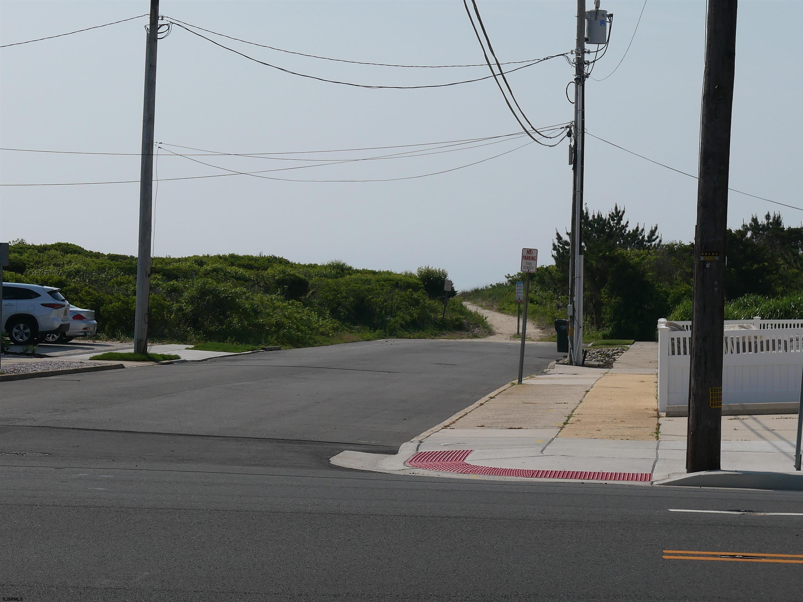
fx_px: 2784
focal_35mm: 120
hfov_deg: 16.4
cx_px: 402
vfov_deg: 12.3
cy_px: 301
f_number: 5.6
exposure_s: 1/2000
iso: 200
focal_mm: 34
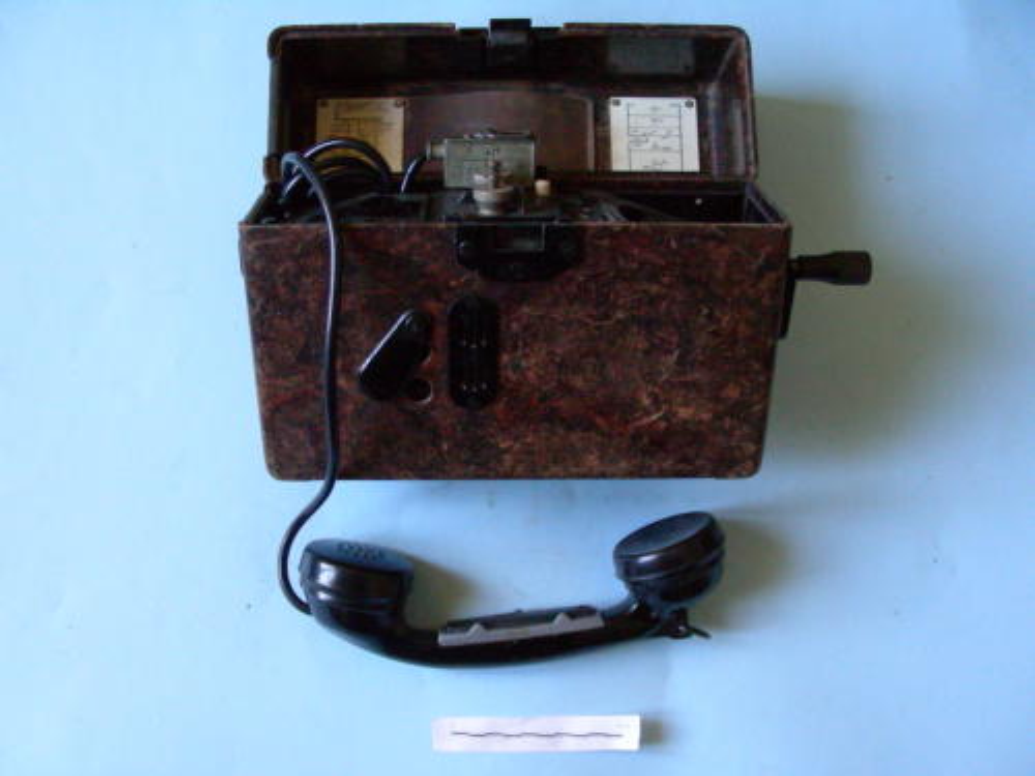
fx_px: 1136
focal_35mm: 38
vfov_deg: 37.7
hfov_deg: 49.0
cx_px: 518
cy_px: 388
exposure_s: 1/40.2
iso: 400
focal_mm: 6.3
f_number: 3.5
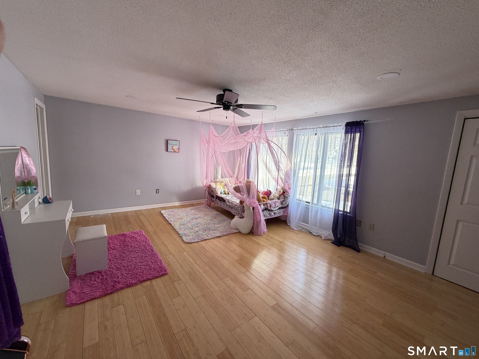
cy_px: 180
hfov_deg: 102.1
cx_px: 240
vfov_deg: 85.7
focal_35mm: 14
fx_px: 194
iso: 200
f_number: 2.2
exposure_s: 1/121
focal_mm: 2.22
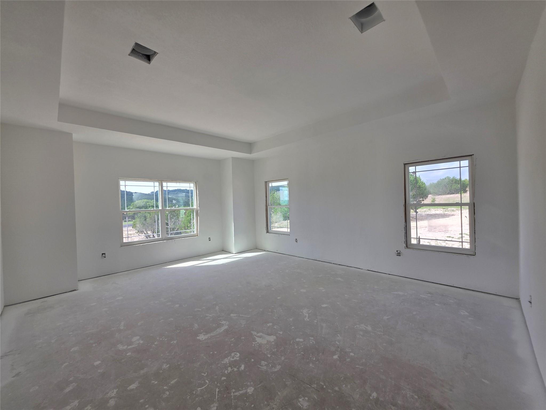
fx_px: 205
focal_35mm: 13
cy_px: 205
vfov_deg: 89.9
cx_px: 273
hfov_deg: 106.2
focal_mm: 2.2
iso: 40
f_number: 1.9
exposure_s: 1/425
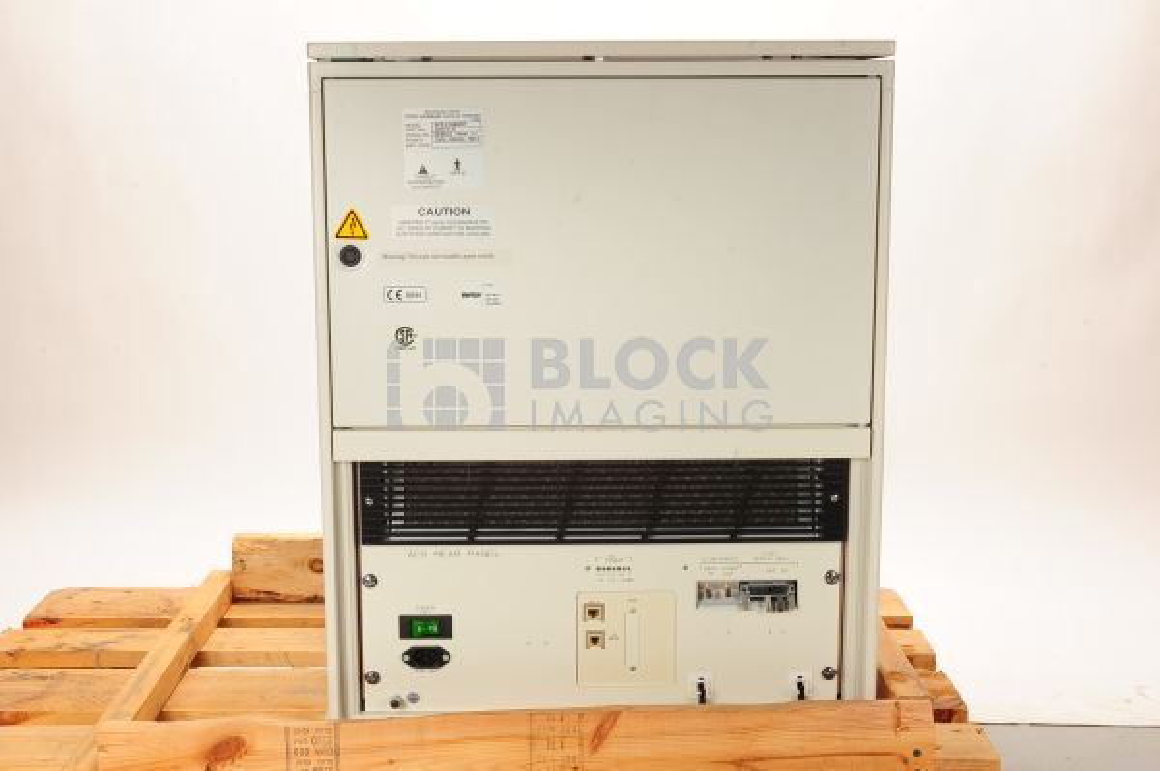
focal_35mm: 50
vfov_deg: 26.9
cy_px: 386
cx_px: 580
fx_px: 1610
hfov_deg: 39.6
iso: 320
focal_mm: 50
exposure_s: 1/160
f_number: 13
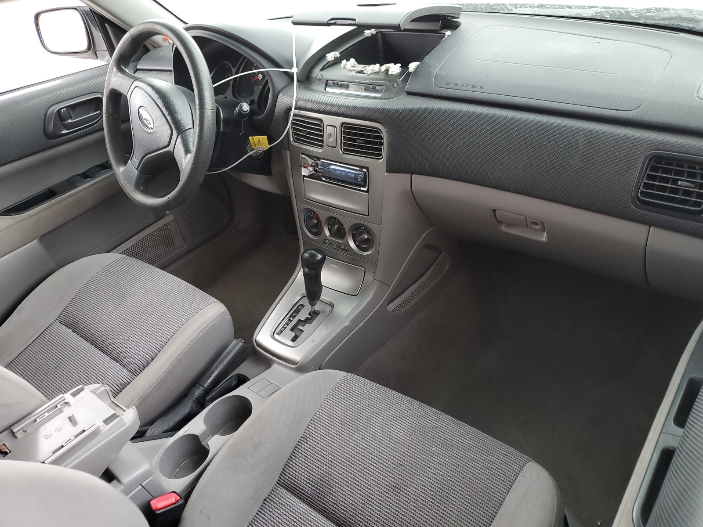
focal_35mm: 26
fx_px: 528
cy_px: 264
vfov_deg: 53.1
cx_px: 352
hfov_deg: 67.3
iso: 61
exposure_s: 1/60.2
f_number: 1.5
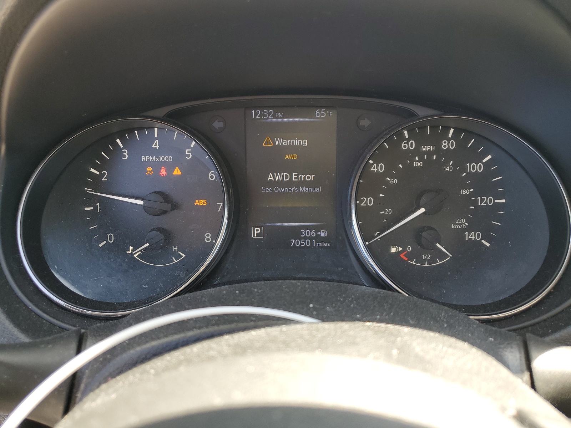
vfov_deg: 53.1
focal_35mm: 26
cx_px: 286
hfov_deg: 67.3
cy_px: 214
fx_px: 429
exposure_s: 1/179
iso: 50
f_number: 1.5
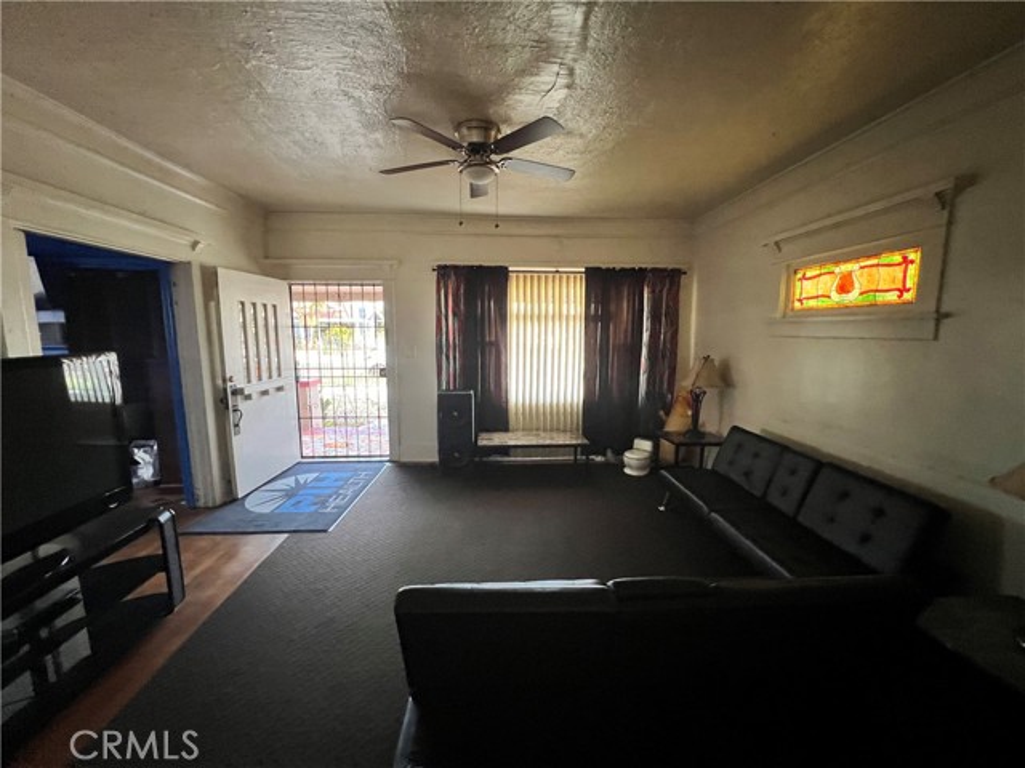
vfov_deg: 89.9
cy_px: 384
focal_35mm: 13
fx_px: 385
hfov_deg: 106.2
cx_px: 512
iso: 500
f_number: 1.8
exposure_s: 1/60
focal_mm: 1.57
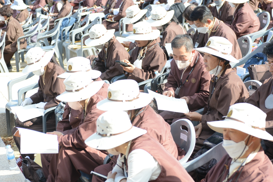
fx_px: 652
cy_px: 104
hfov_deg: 23.6
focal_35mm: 86
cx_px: 150
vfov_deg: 15.9
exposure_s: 1/400
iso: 400
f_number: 5
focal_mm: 70
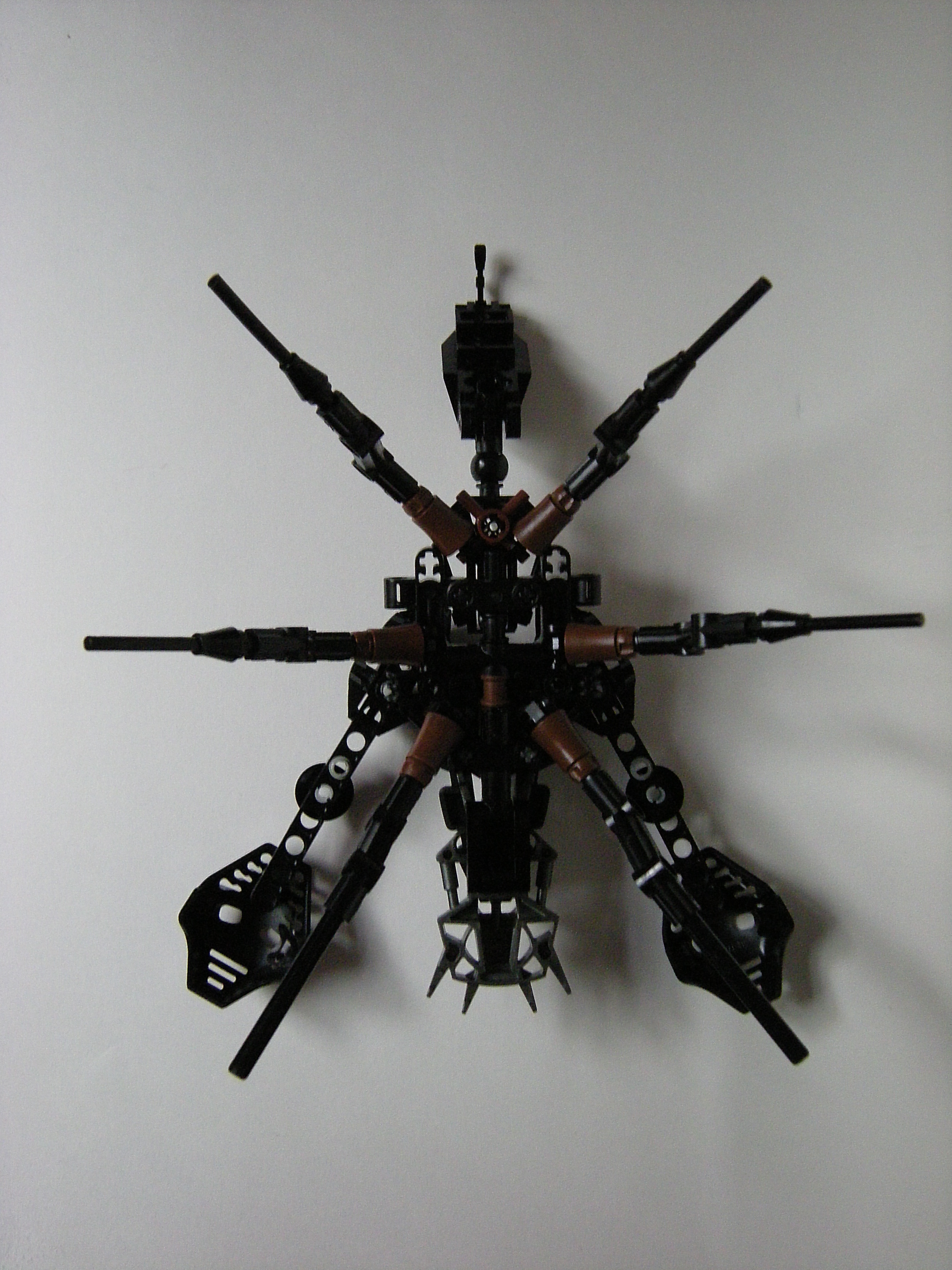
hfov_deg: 37.7
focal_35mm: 38
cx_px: 476
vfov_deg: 49.0
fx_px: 1393
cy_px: 635
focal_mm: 6.3
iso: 400
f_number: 3.2
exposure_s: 1/25
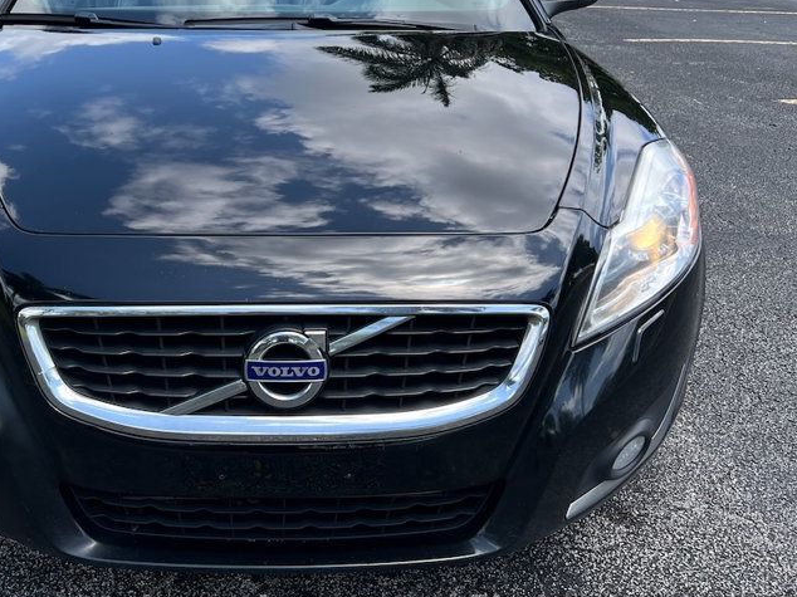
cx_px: 275
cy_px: 165
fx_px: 967
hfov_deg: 44.3
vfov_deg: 33.8
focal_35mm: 42
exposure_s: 1/1488
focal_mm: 5.7
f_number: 1.5
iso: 50
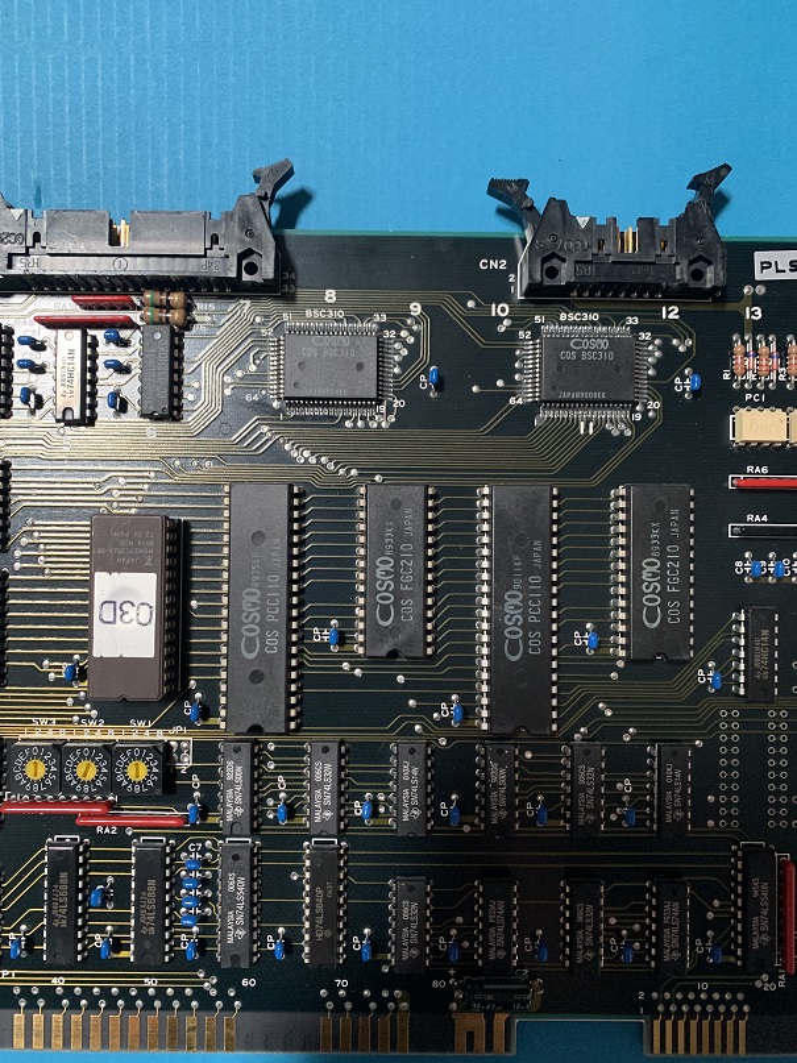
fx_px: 798
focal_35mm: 26
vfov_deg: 67.3
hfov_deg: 53.1
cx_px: 398
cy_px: 532
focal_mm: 4.25
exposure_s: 1/40
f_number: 1.8
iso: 400
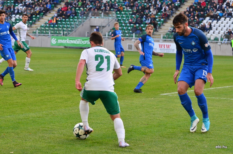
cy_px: 77
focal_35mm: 135
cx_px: 116
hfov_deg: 15.2
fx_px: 872
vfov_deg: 10.1
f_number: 5.6
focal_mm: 90
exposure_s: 1/800
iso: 1600
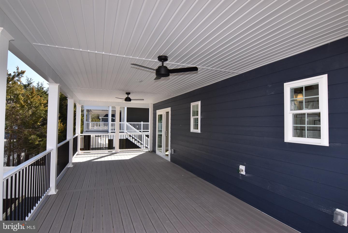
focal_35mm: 18
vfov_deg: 67.5
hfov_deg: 90.0
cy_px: 116
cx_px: 174
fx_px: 174
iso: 400
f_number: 14
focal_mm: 12
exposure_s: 1/200
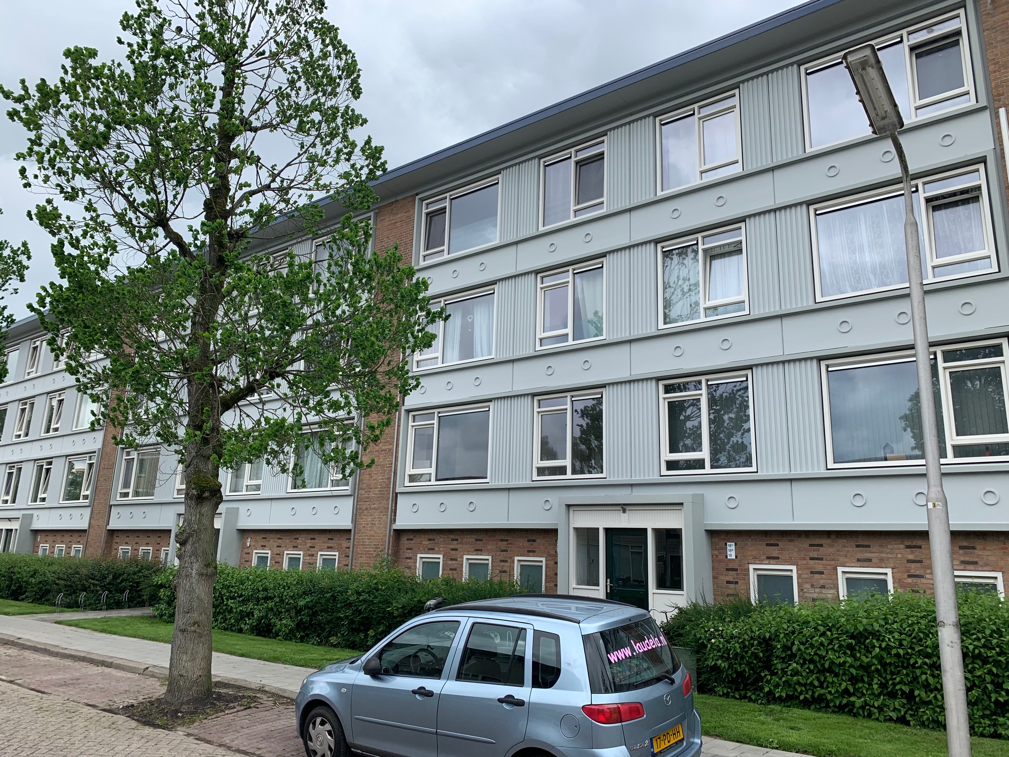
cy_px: 378
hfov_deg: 67.3
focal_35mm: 26
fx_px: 758
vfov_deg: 53.1
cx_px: 504
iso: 25
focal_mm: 4.25
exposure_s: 1/991
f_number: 1.8
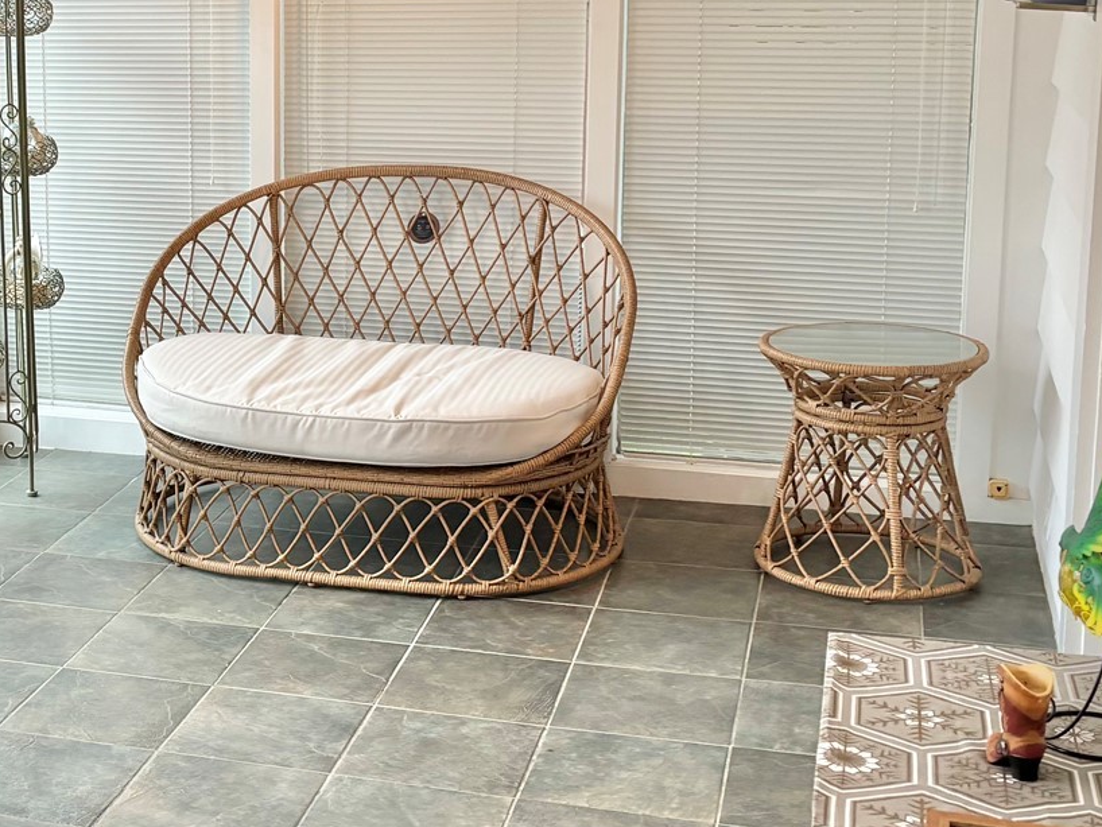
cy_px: 205
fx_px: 1943
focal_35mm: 61
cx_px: 104
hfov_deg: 30.3
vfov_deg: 23.8
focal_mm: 5.96
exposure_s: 1/120
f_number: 1.6
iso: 100
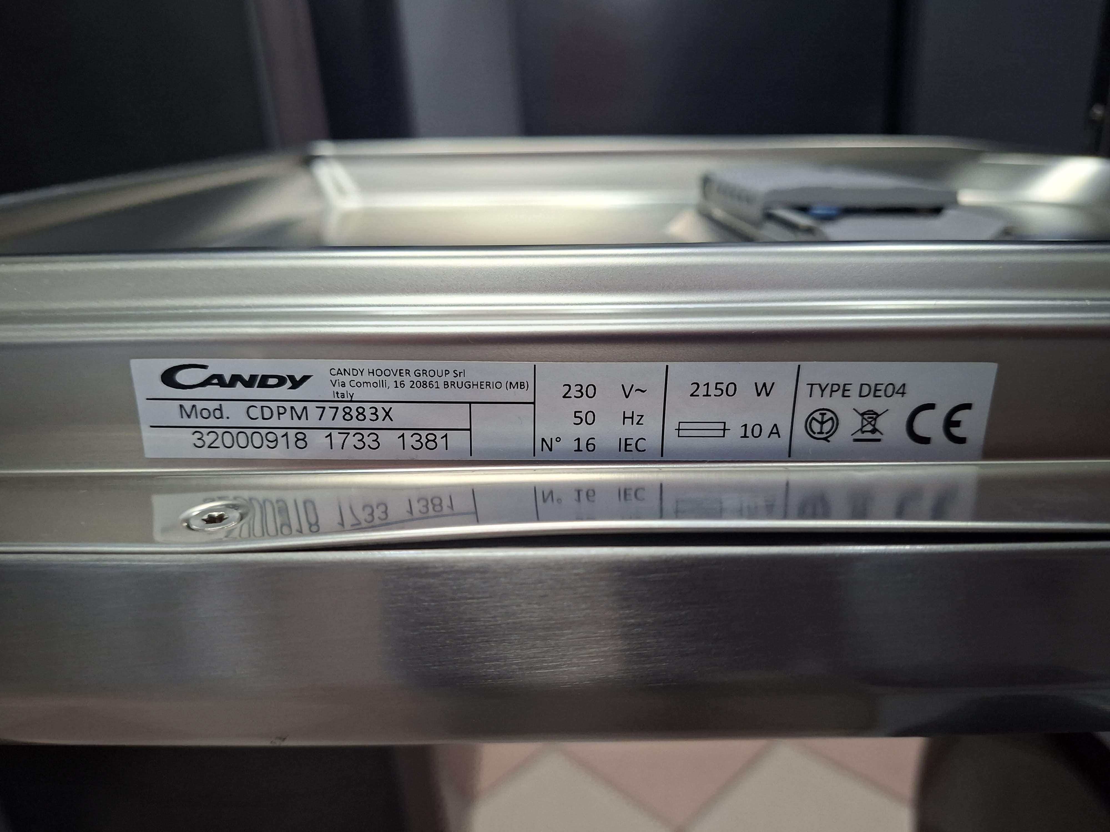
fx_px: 738
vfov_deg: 58.9
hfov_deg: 73.9
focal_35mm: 23
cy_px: 416
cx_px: 555
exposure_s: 1/100
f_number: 1.8
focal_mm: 5.54
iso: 250
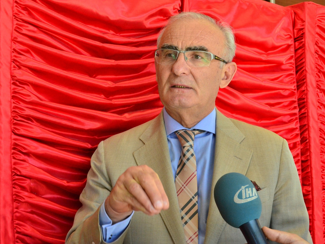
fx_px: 540
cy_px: 122
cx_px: 172
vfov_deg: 25.4
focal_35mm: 58
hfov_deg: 33.5
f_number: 8
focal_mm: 35
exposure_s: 1/250
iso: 1600
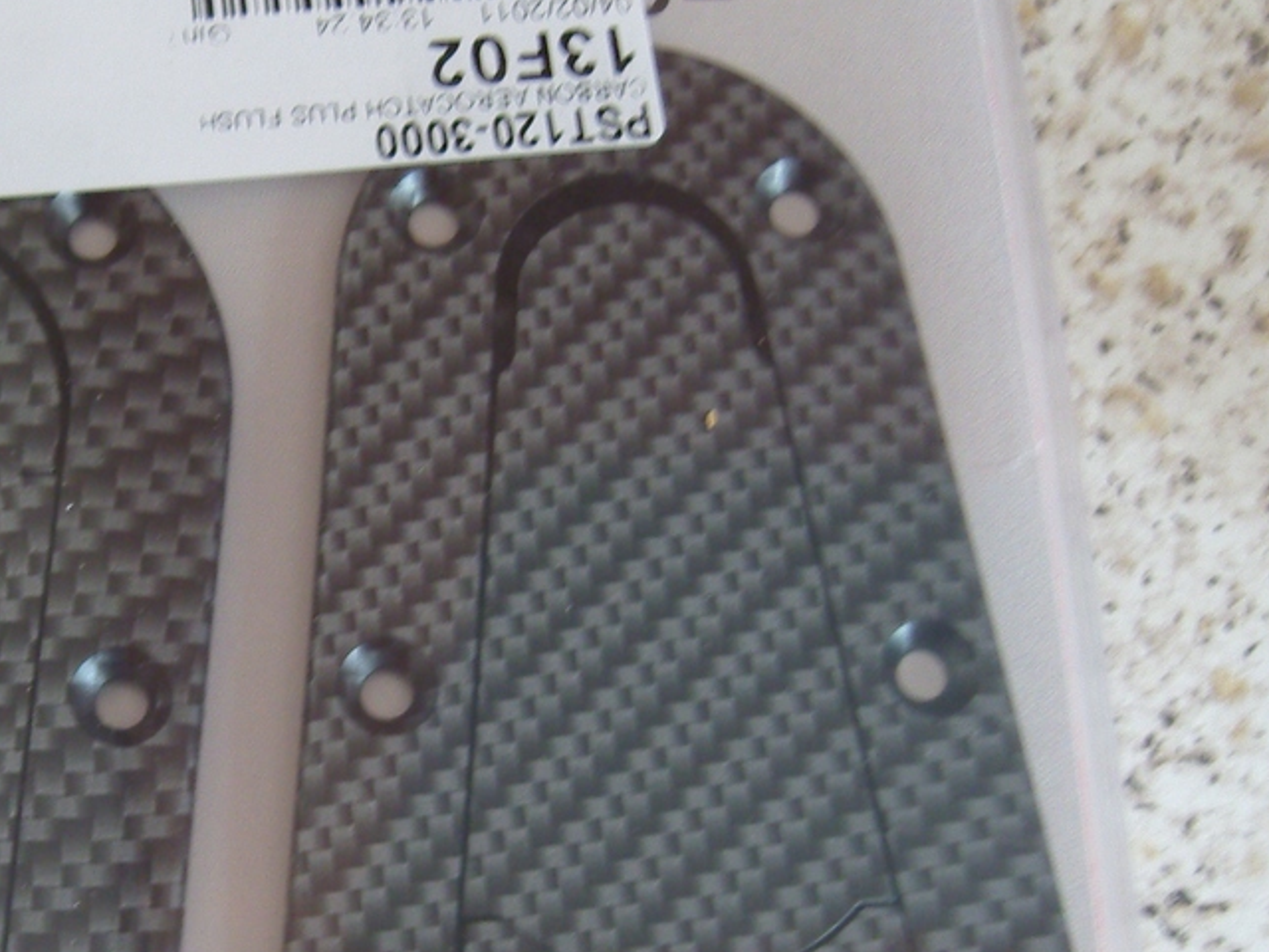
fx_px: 2493
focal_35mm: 68
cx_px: 220
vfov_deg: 21.5
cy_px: 692
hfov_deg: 27.9
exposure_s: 1/13
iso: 200
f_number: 2.8
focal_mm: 7.3
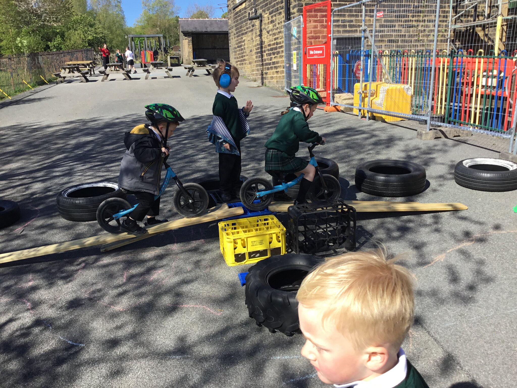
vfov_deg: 45.4
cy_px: 194
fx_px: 463
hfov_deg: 58.4
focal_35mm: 31
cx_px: 258
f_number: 2.4
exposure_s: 1/702
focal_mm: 3.3
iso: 25
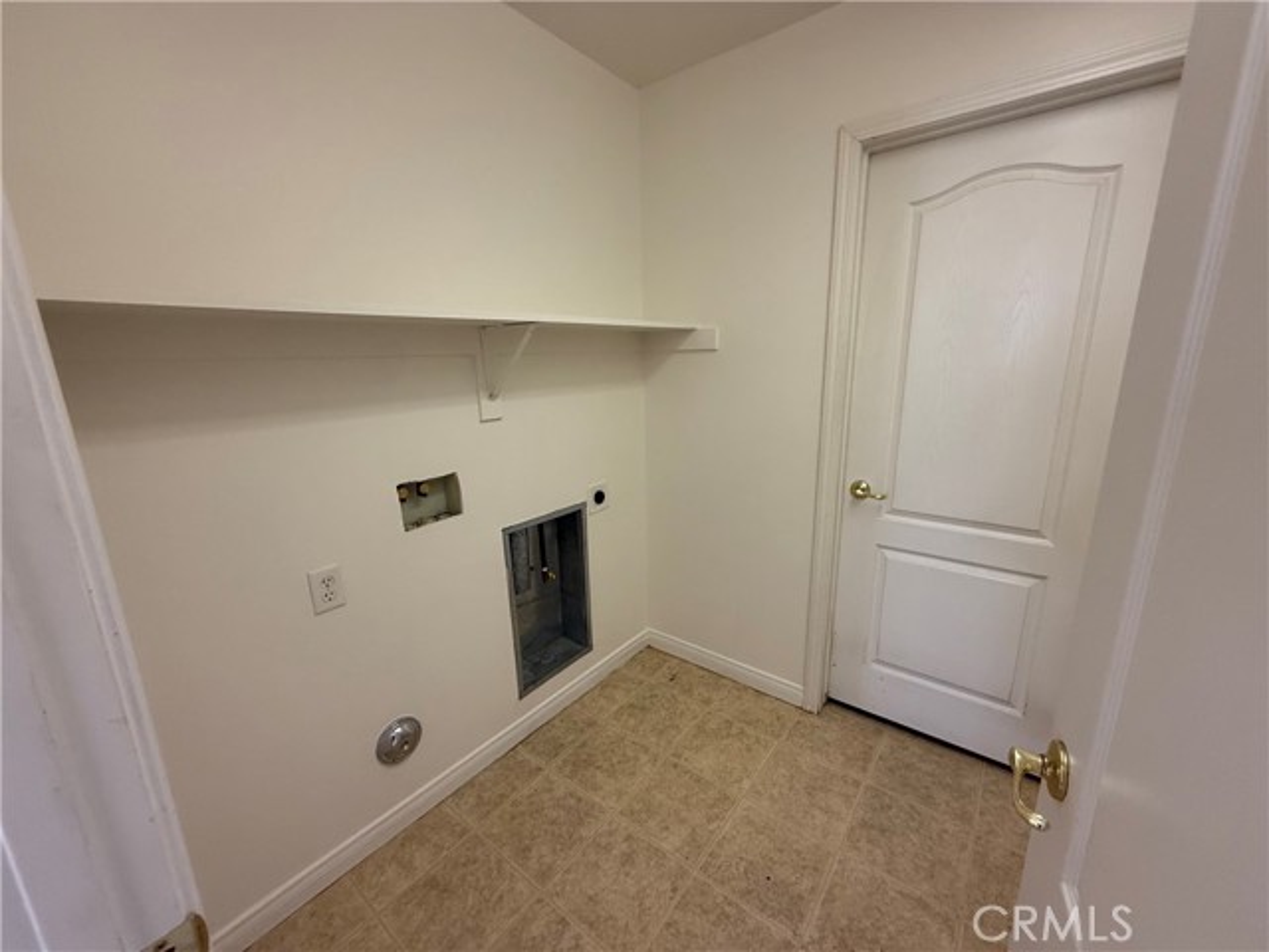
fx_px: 513
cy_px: 476
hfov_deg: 102.1
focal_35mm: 14
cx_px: 634
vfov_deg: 85.7
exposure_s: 1/60
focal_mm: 2.22
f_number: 2.2
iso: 200
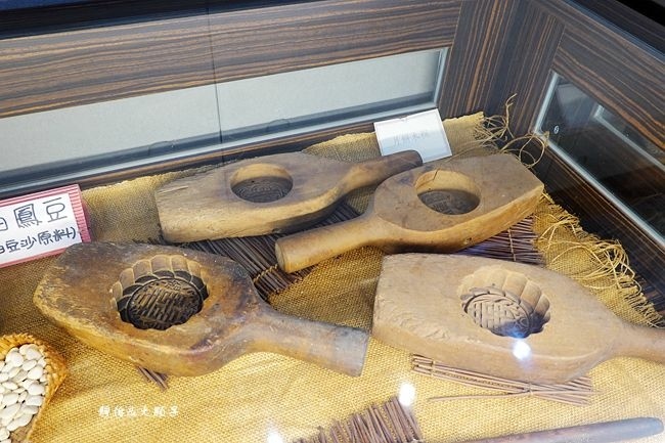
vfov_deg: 43.6
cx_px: 332
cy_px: 222
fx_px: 554
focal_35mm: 30
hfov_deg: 61.9
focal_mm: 11.06
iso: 250
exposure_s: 1/30
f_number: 3.2
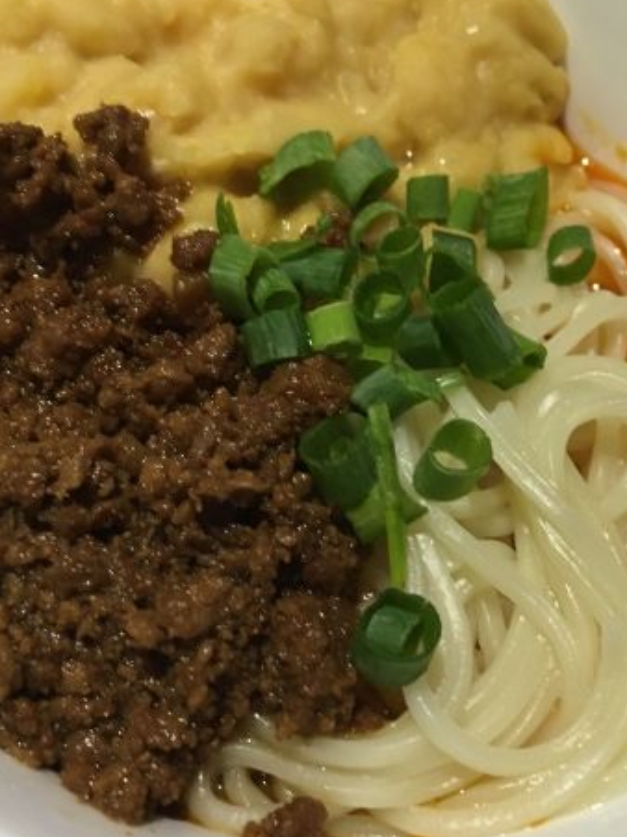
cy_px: 444
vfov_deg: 42.1
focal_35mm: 45
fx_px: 1087
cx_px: 324
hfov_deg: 32.2
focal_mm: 4.15
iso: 160
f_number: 2.2
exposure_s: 1/33
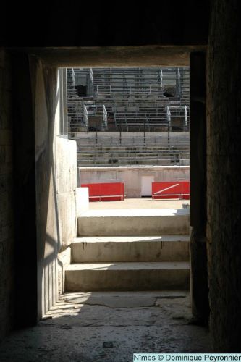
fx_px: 663
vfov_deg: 30.5
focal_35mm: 66
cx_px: 120
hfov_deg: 20.6
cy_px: 181
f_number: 8
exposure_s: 1/250
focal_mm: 44
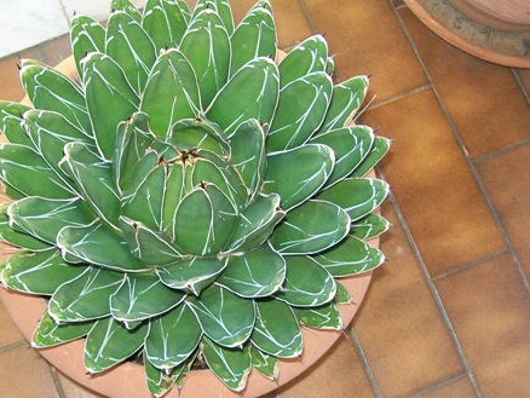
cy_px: 209
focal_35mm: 54
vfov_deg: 27.1
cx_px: 211
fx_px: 827
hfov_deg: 35.4
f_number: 2.7
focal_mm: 6.1
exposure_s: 1/60
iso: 160
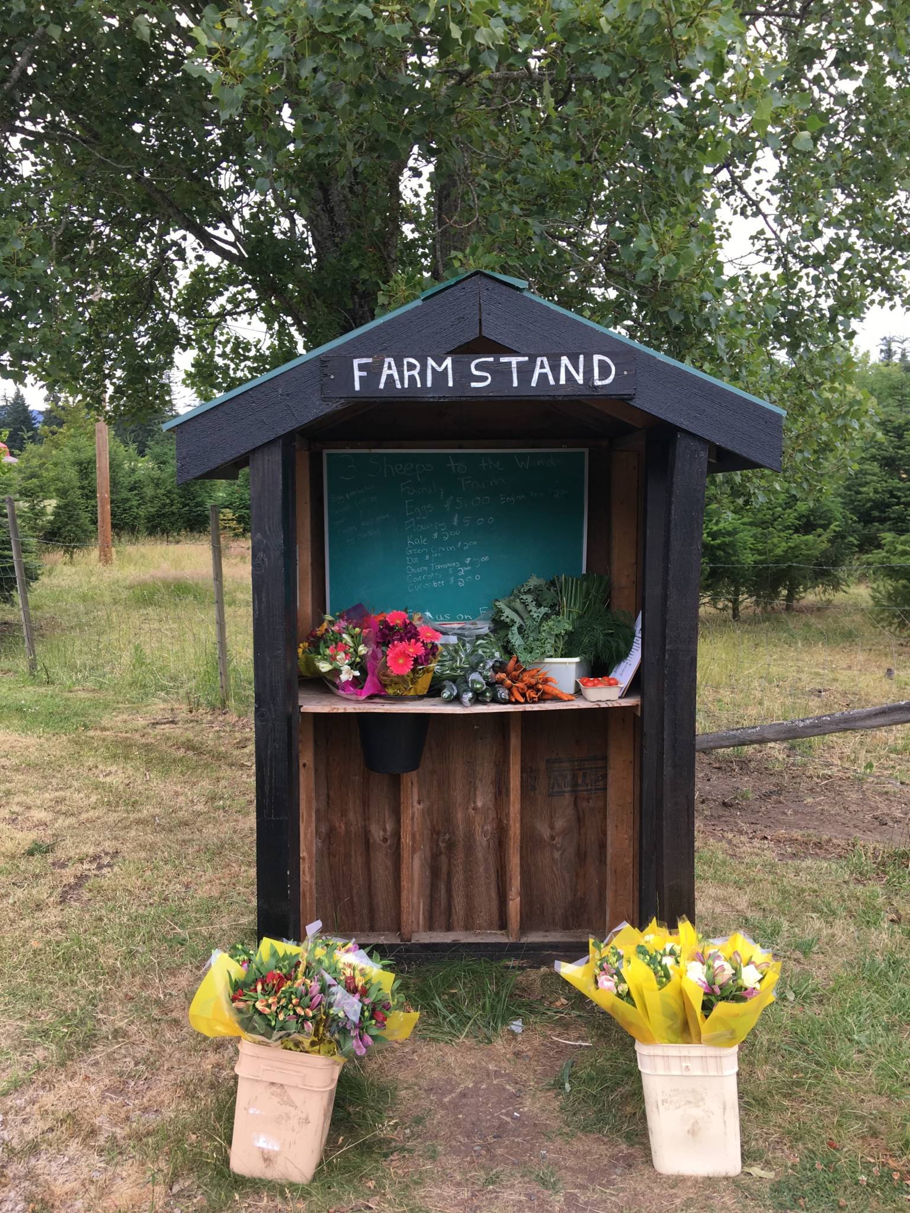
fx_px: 1016
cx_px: 455
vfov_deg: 61.7
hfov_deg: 48.2
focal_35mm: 29
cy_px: 606
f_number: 2.2
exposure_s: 1/206
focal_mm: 4.15
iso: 25
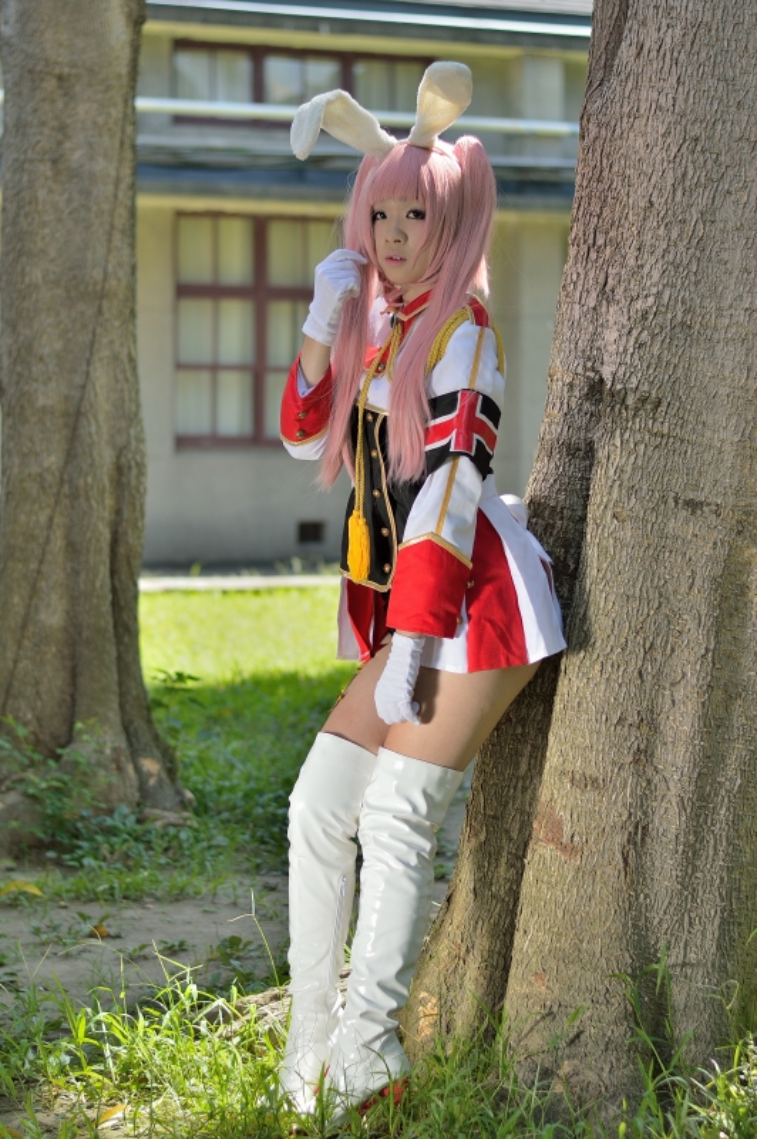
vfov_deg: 27.0
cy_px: 570
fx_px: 2370
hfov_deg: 18.2
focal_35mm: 75
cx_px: 378
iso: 100
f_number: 2.2
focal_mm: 50
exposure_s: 1/640
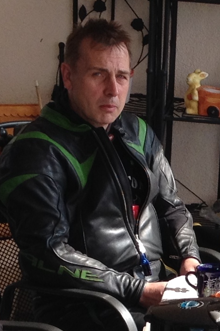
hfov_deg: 7.8
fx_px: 1558
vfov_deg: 11.9
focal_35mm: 170
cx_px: 383
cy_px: 344
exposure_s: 1/521
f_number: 2.4
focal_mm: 4.28
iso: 50
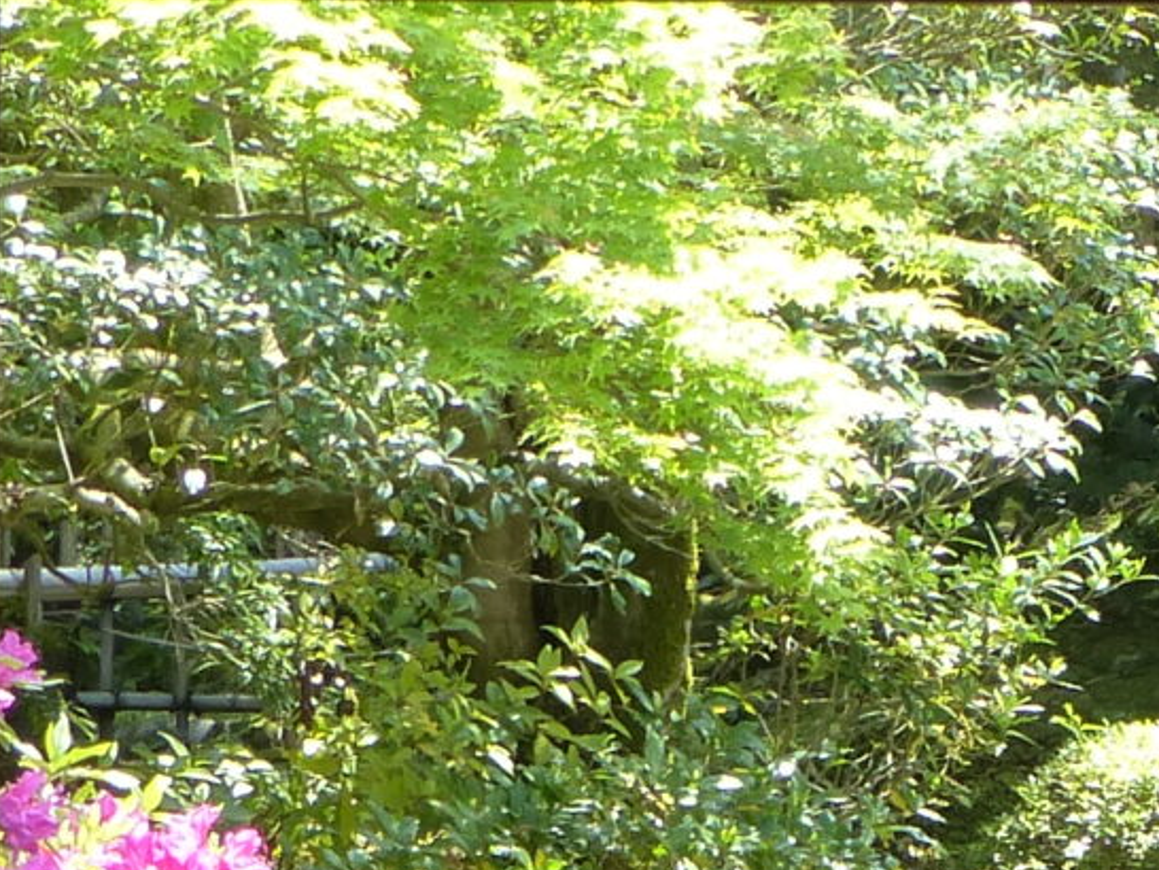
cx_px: 1541
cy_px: 1086
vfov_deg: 3.6
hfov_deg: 4.7
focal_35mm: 417
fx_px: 13968
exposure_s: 1/100
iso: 160
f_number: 3.5
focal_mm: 16
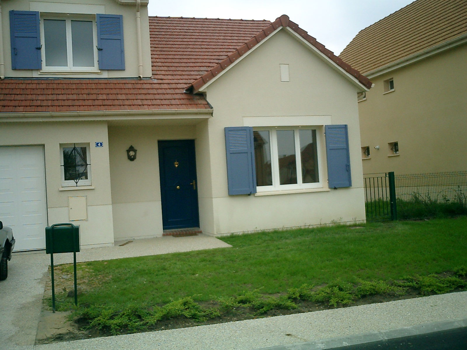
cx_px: 234
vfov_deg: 39.7
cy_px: 175
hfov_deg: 51.4
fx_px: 486
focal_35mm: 36
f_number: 3.2
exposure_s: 1/1000
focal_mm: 7.5
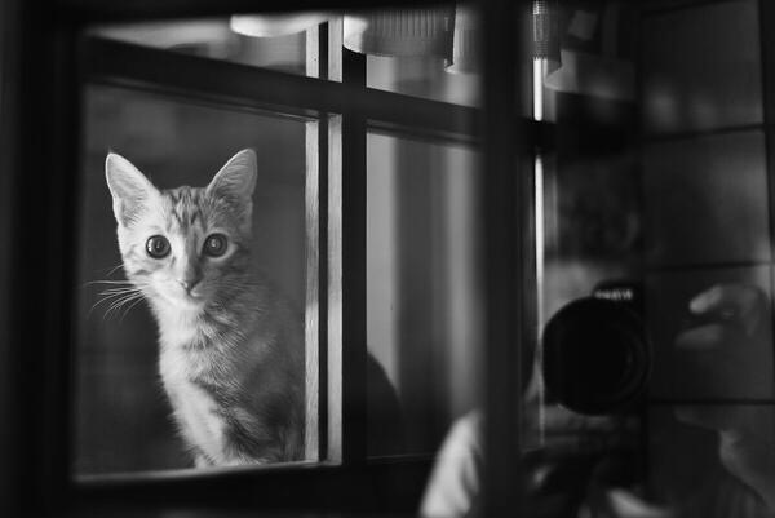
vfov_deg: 27.0
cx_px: 388
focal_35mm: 50
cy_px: 259
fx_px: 1077
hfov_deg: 39.6
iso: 1400
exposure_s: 1/80
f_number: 1.4
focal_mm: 50
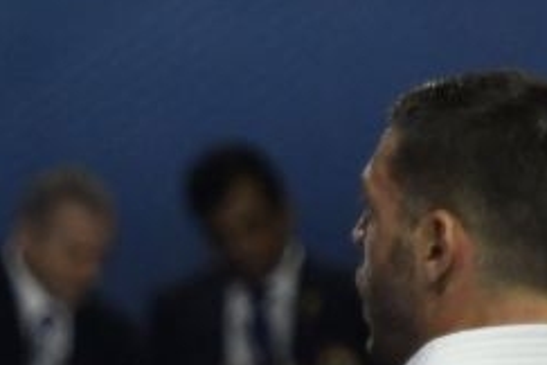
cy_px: 967
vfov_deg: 1.0
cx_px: -608
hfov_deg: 1.5
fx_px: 20298
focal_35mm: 1336
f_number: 4
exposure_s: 1/800
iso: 1250
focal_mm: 180
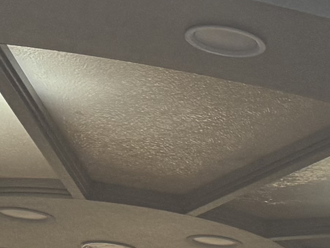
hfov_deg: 10.6
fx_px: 1449
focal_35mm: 152
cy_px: 580
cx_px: 858
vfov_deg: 8.9
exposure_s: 1/174
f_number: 1.78
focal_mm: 6.76
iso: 160
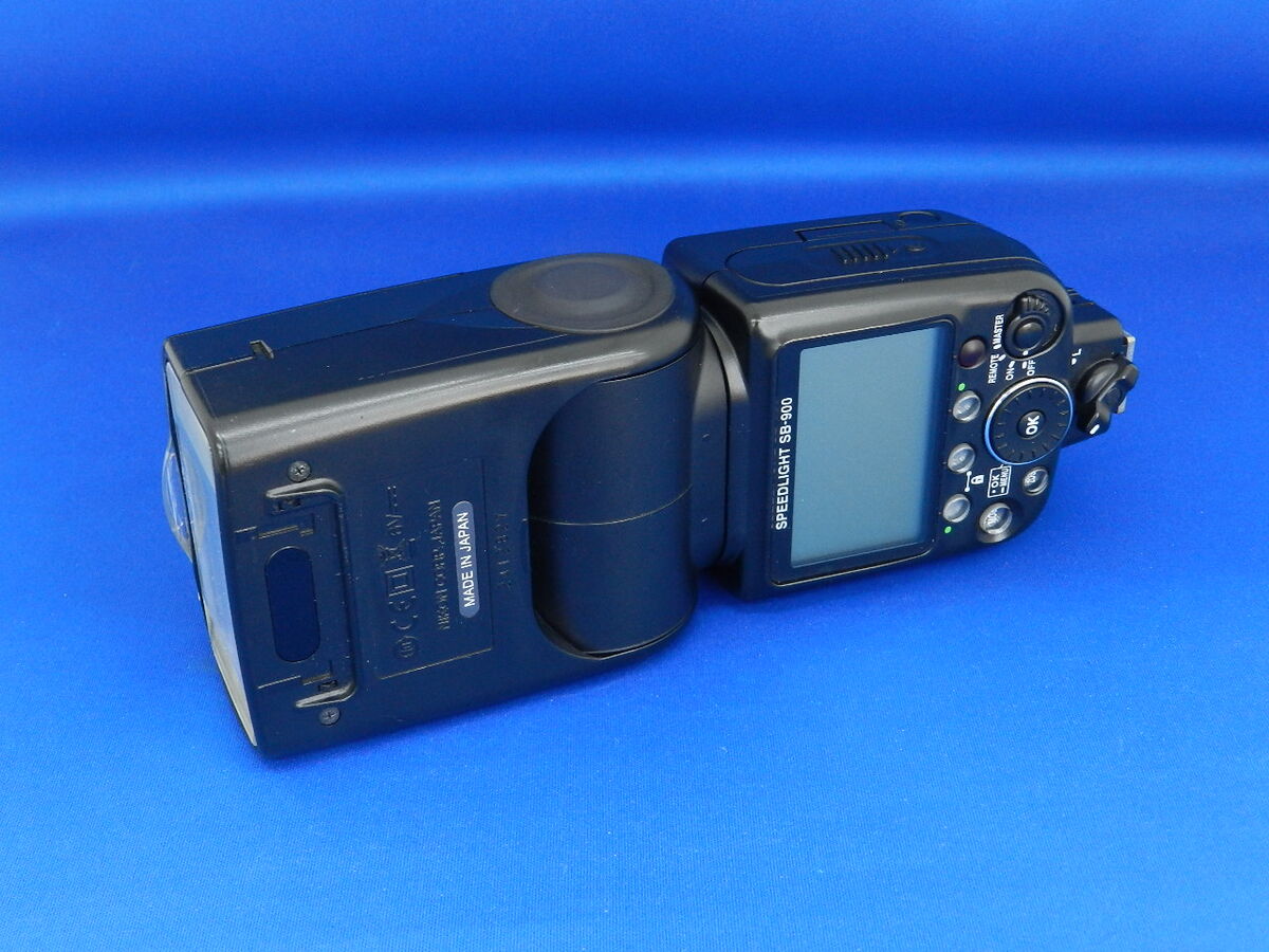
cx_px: 634
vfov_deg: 31.5
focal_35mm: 46
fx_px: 1686
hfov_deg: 41.2
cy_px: 476
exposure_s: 1/25
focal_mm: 8.1
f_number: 4.2
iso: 400
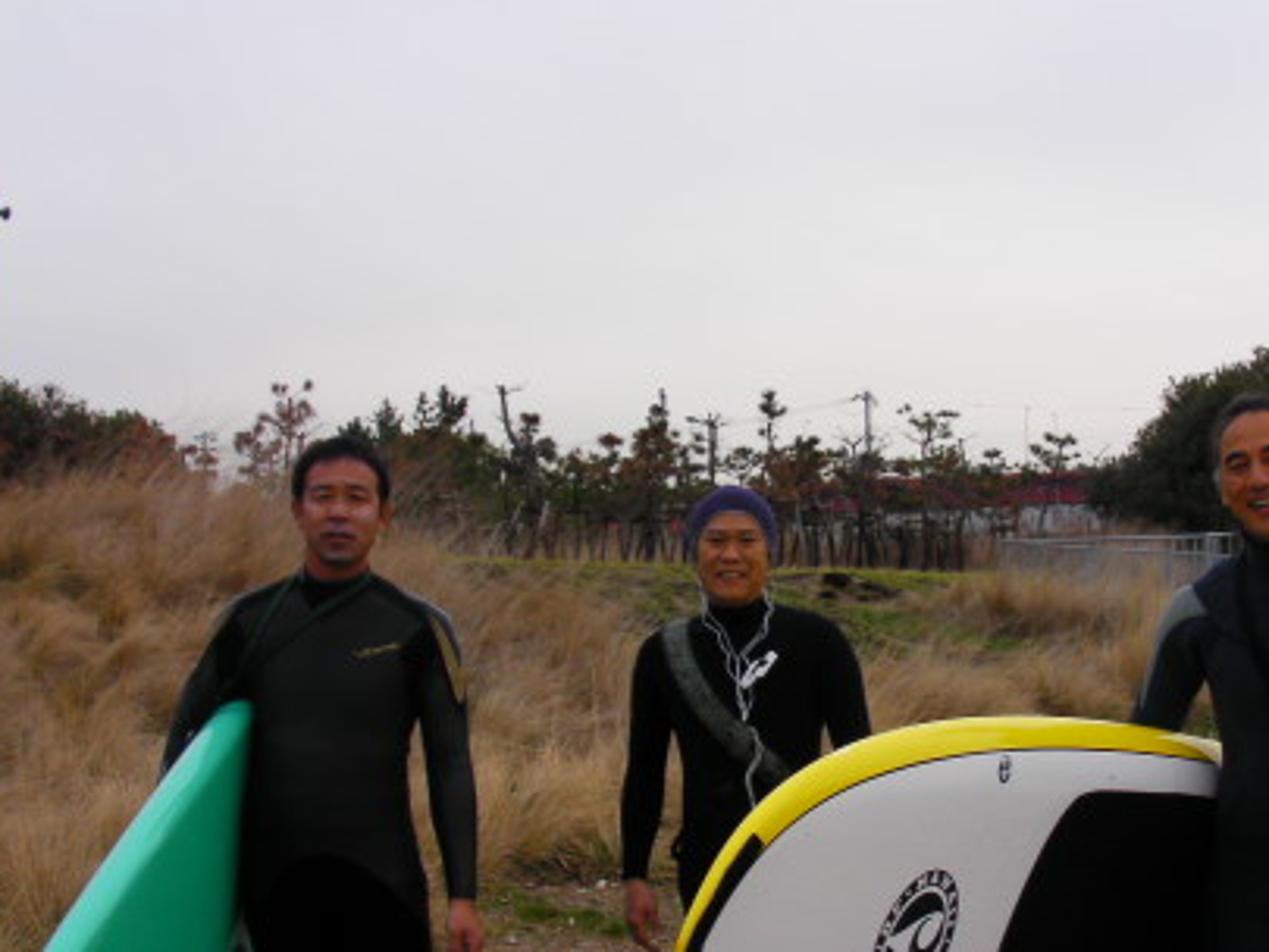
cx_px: 821
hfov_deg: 32.0
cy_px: 592
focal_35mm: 60
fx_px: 2200
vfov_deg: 24.4
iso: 50
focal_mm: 6.3
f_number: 4
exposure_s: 1/267
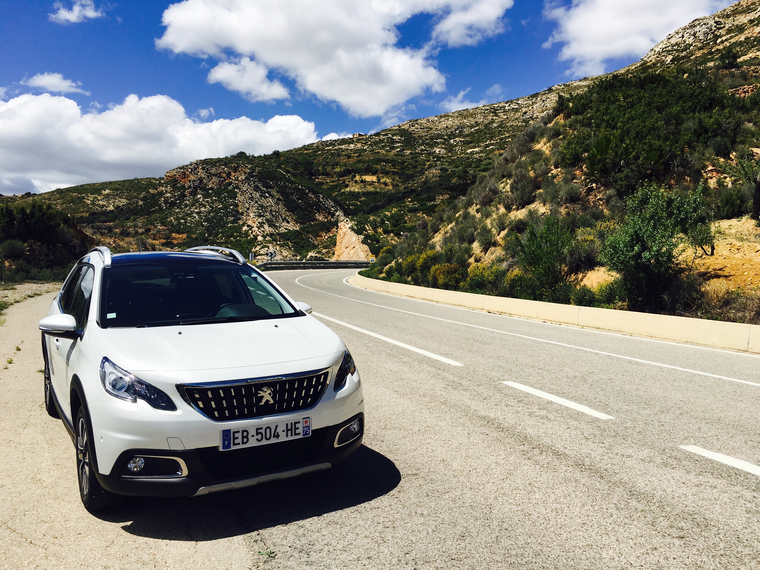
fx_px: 637
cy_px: 285
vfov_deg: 48.2
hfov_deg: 61.7
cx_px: 380
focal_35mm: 29
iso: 25
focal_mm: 4.15
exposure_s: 1/2959
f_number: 2.2
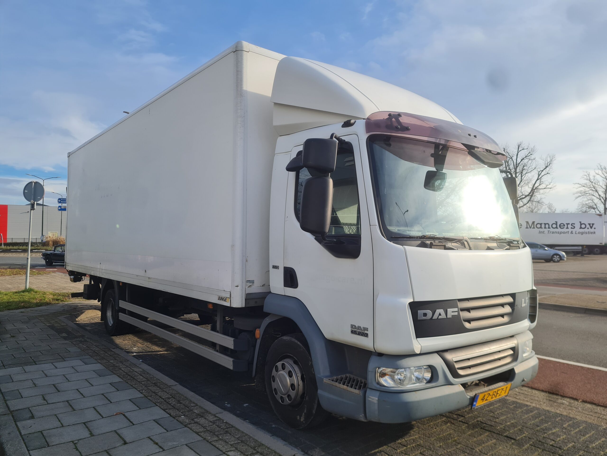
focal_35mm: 26
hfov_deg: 67.3
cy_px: 228
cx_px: 304
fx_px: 456
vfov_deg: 53.1
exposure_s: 1/1592
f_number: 1.8
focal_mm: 5.4
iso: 50
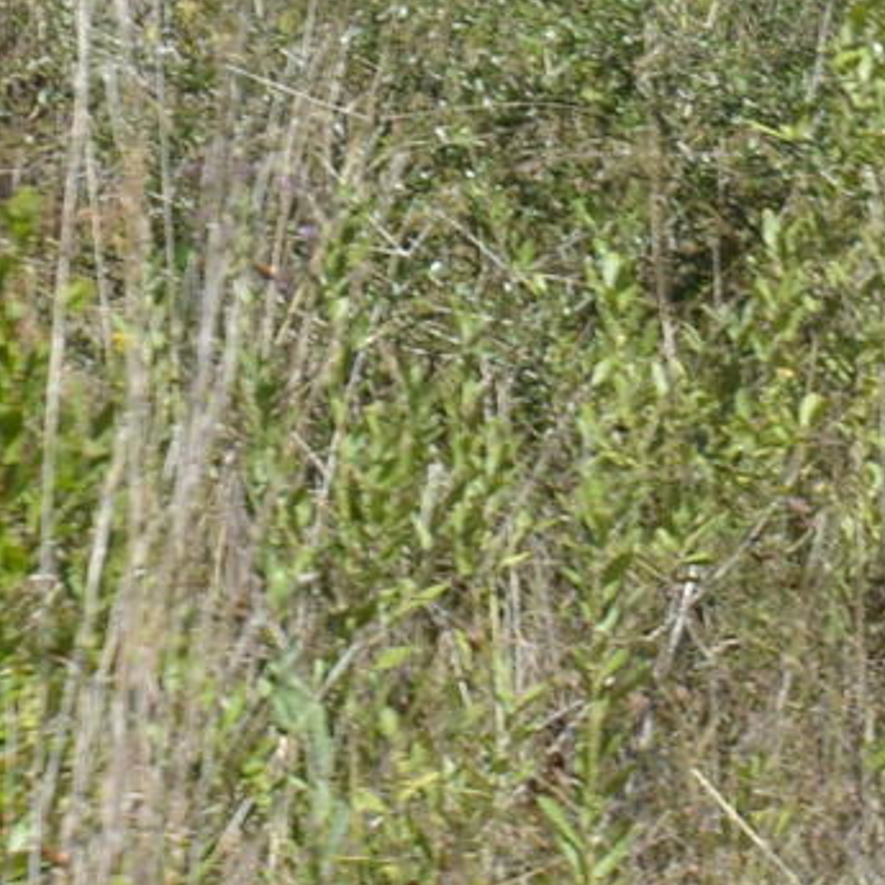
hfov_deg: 6.6
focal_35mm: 266
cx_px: 729
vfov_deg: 6.4
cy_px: -870
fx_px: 7694
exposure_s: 1/250
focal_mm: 24
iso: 160
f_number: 8
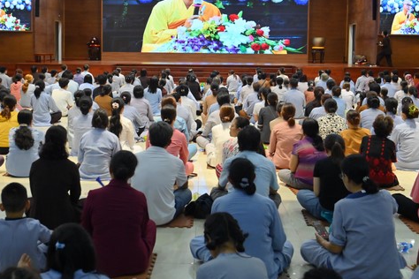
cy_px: 91
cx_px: 190
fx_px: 559
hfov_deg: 41.1
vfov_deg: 27.9
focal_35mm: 48
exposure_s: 1/125
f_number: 5
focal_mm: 35
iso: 2500
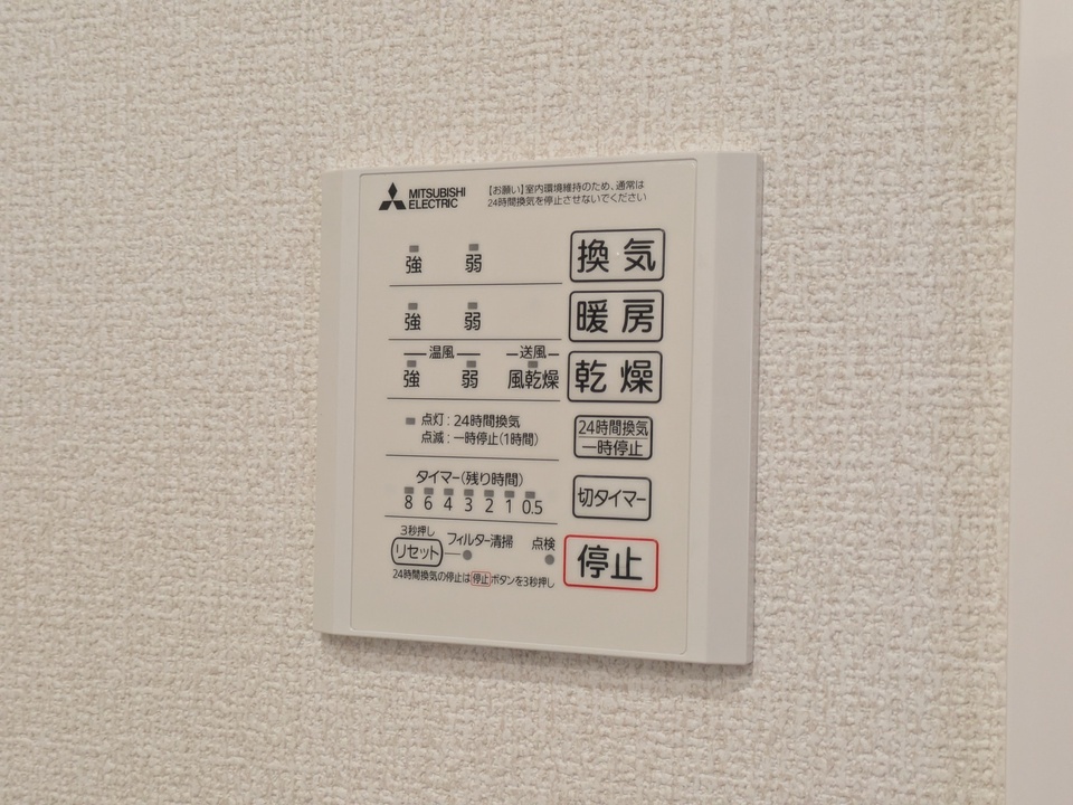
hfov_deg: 37.5
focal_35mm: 51
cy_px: 402
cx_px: 536
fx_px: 1581
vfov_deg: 28.6
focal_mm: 5.43
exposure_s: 1/100
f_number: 1.89
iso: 229
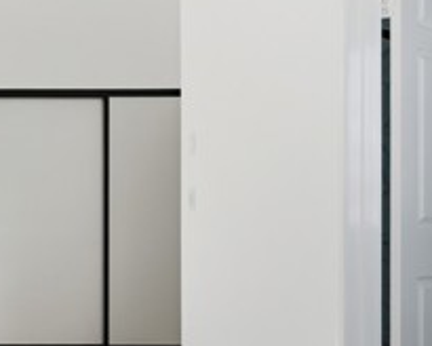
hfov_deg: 32.5
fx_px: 631
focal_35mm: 49
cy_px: 223
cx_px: -59
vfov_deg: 30.5
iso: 160
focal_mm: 16.8
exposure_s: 1/100
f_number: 8
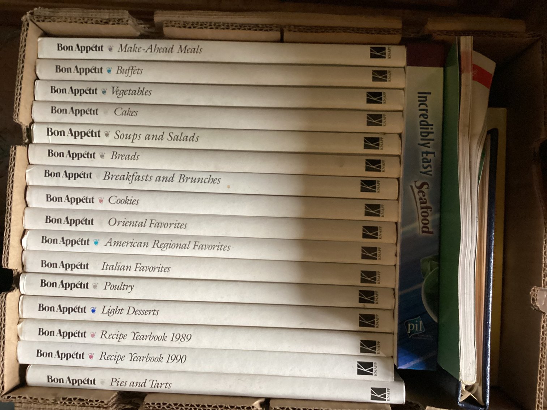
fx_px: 490
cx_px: 274
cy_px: 205
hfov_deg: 58.3
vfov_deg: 45.4
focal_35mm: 31
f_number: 2.4
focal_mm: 3.3
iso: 400
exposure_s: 1/33
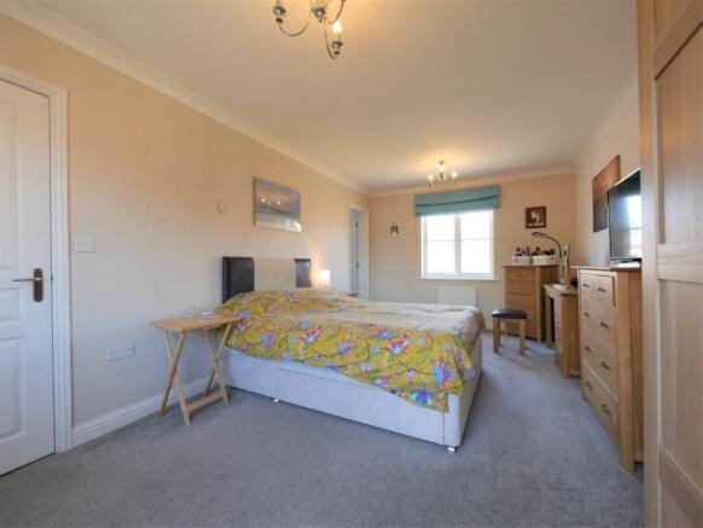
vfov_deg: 85.7
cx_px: 352
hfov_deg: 102.0
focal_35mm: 14
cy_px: 264
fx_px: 284
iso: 400
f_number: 4
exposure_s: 1/60
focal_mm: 7
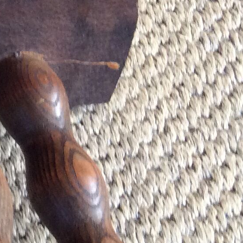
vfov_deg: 13.3
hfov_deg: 12.4
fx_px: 1040
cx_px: -159
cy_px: 62
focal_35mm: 131
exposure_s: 1/25
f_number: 2.4
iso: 125
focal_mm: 3.3
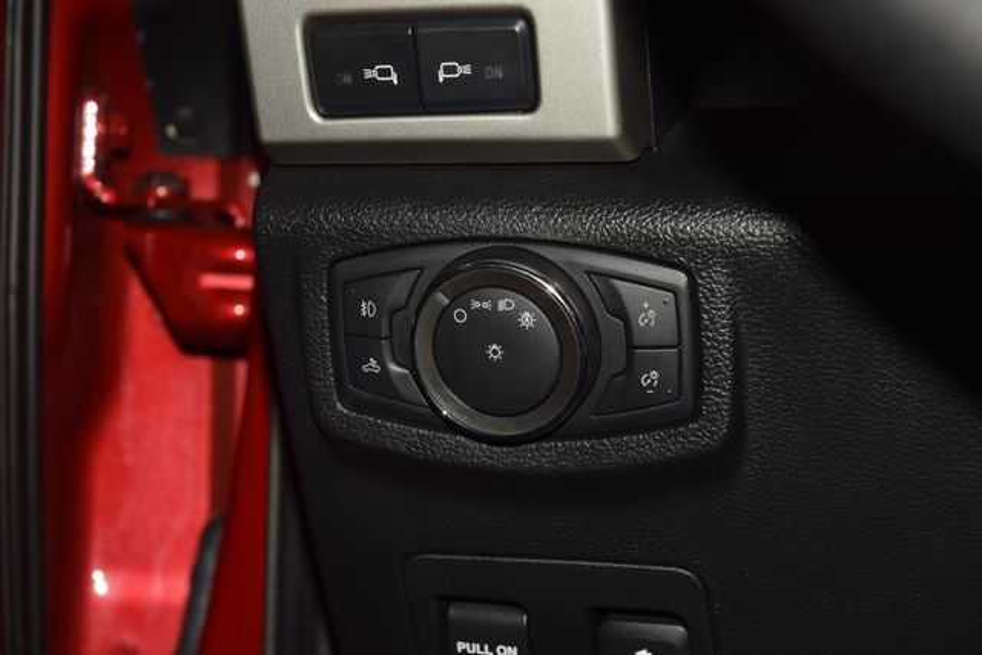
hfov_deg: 19.5
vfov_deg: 13.0
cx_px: 491
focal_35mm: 105
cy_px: 328
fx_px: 2865
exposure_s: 1/125
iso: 100
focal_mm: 70
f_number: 8
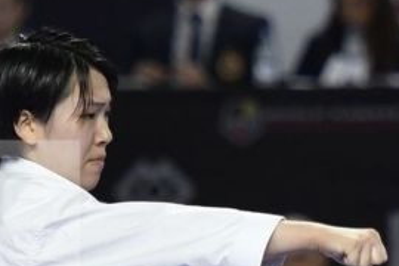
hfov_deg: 2.0
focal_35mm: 1032
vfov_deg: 1.3
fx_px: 11437
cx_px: 443
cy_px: 275
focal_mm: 155
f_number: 2.8
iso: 800
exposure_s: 1/800
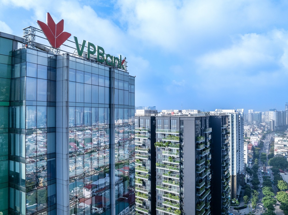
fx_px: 199
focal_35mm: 24
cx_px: 144
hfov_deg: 71.6
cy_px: 108
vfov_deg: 56.7
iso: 100
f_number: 9
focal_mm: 12.29
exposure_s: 1/200
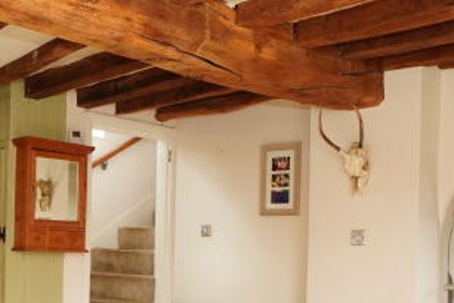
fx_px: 631
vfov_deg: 26.4
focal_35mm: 50
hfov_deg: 39.2
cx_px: 161
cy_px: 256
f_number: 4
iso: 800
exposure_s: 1/60
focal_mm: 10
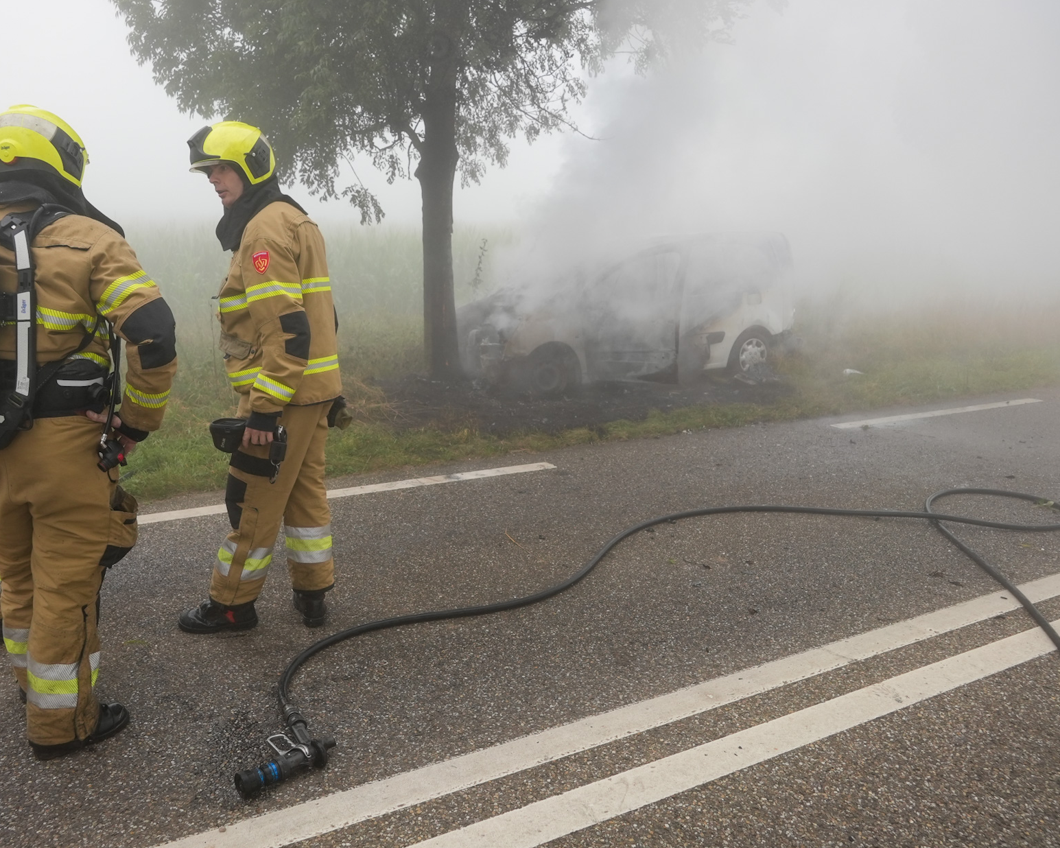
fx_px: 878
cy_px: 436
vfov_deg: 51.5
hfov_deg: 62.0
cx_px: 468
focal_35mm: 28
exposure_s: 1/160
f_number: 6.3
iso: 500
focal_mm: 24
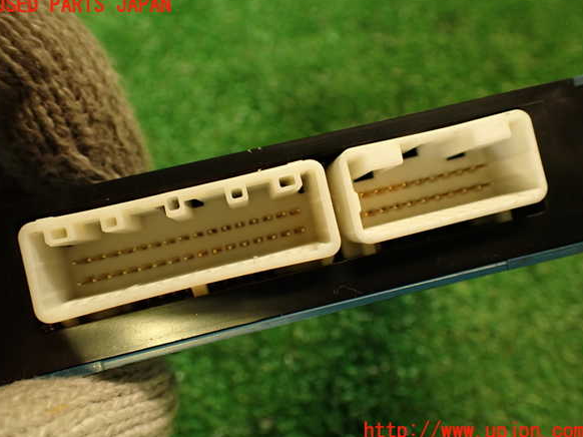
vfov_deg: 42.9
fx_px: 556
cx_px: 289
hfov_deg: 55.4
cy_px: 218
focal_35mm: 33
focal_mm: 5.79
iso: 250
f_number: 2.4
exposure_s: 1/30
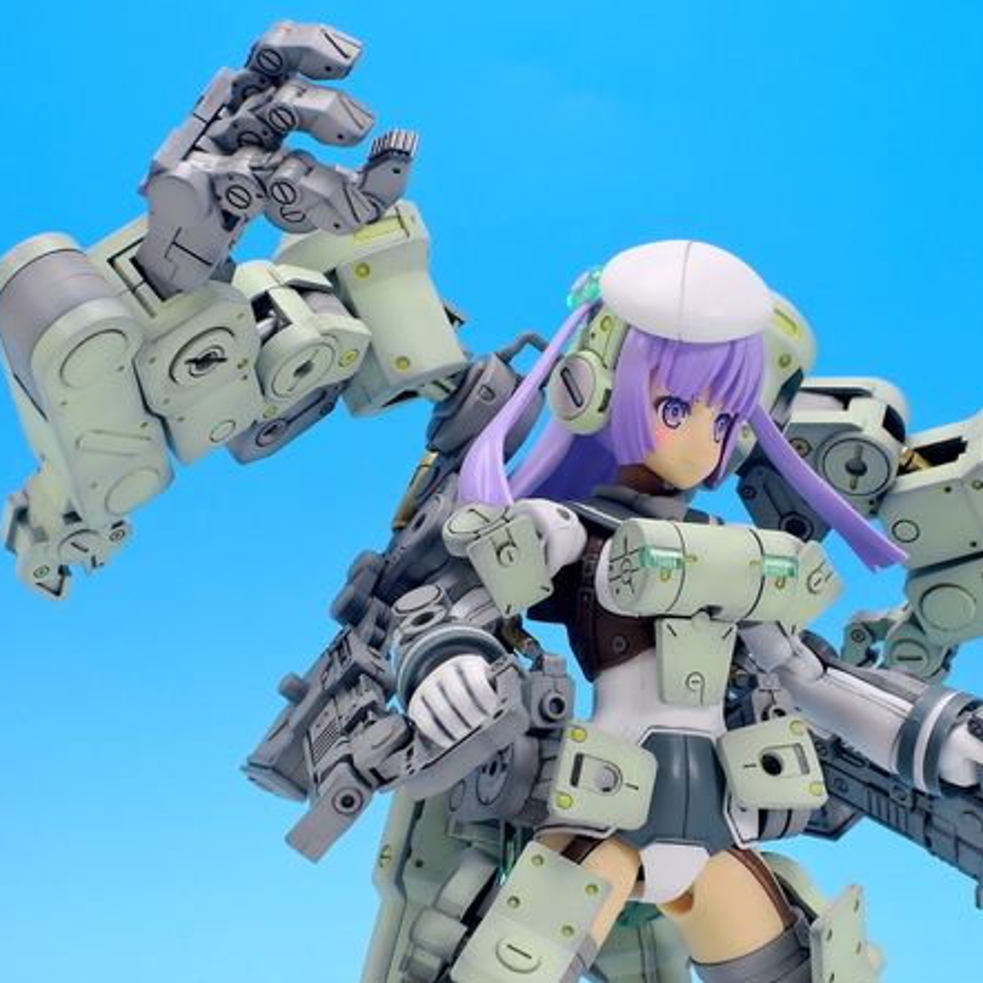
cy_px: 496
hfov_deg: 15.3
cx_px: 647
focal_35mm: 114
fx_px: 3663
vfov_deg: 15.3
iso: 80
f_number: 8
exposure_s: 1
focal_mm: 20.2
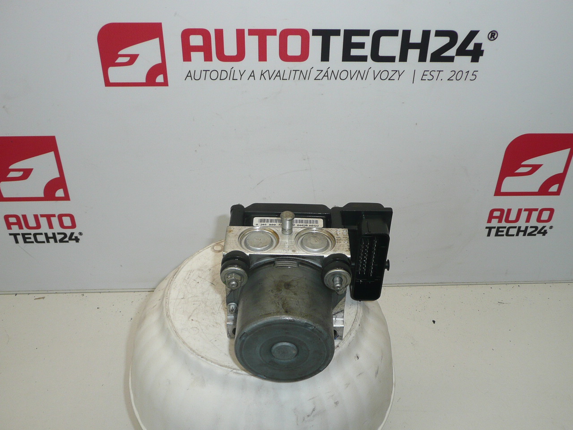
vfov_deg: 42.9
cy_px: 215
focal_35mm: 33
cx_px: 286
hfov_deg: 55.4
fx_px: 546
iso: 100
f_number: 3.3
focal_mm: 4.6
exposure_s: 1/160
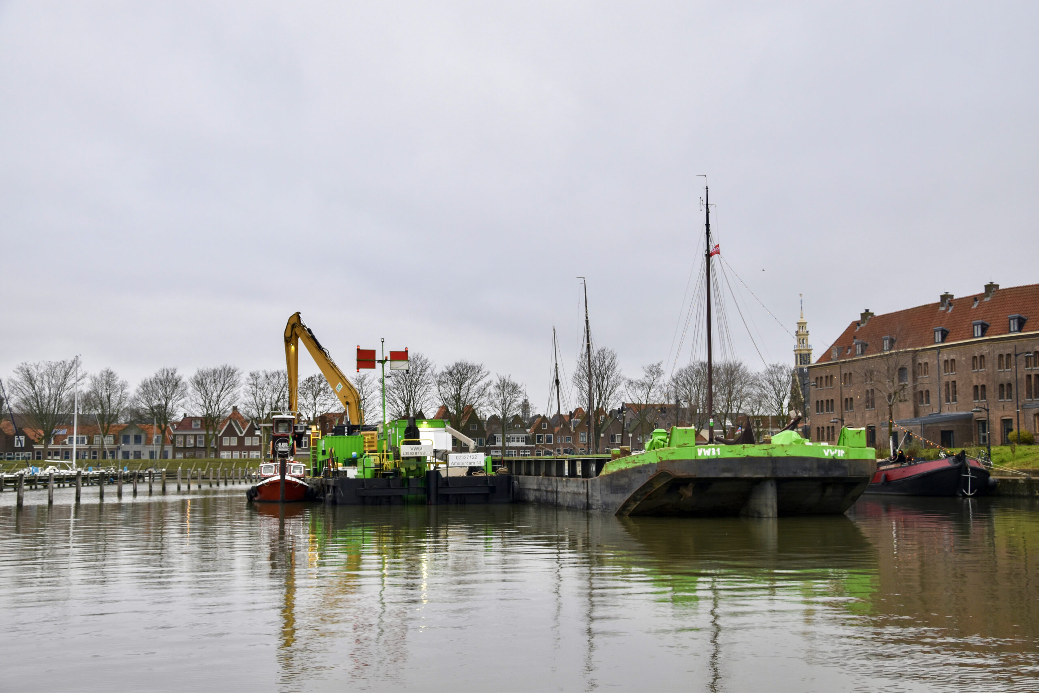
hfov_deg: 46.4
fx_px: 1212
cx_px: 520
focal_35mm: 42
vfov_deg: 31.9
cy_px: 346
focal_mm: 28
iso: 400
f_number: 6.3
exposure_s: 1/160
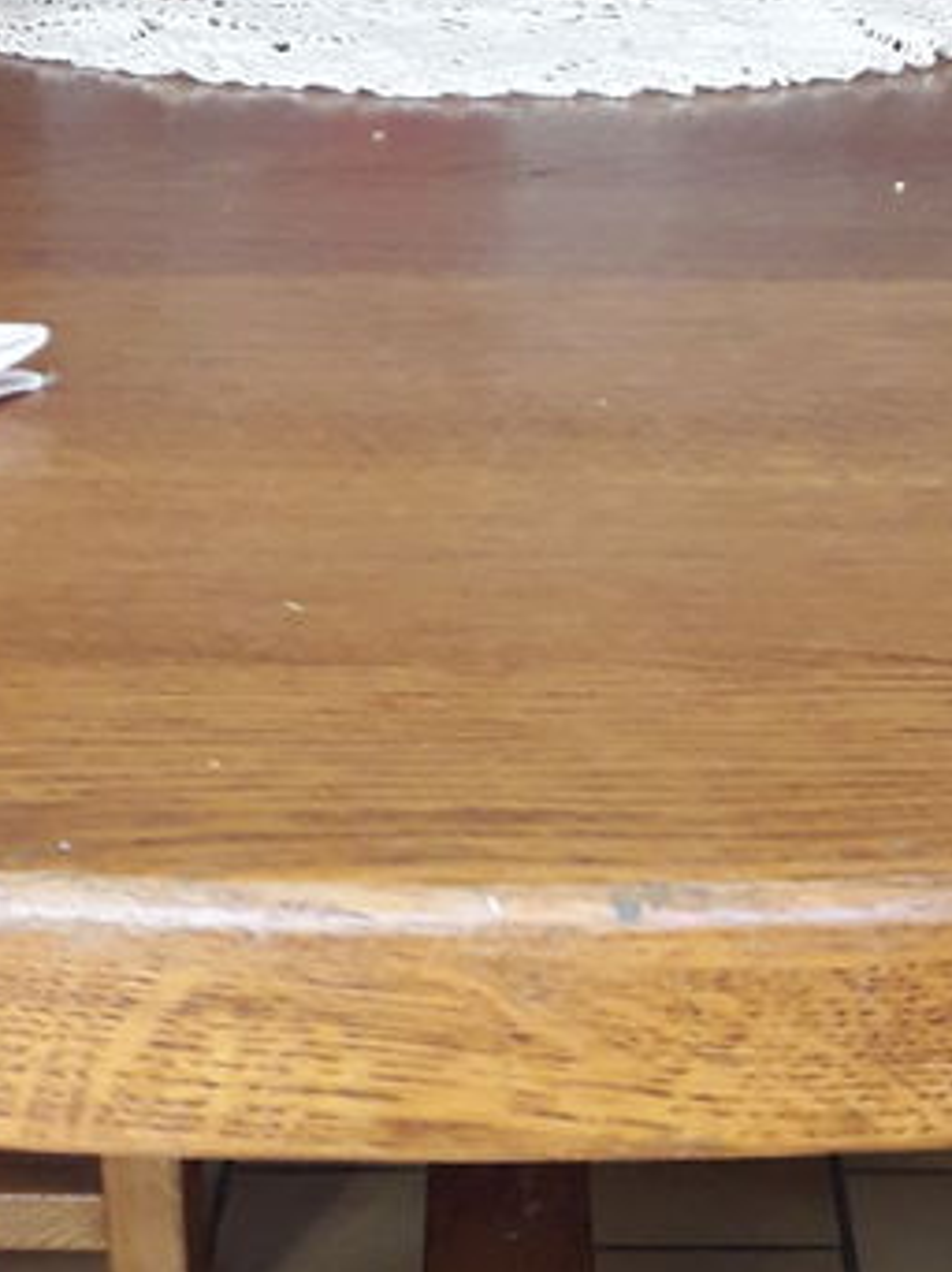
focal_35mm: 79
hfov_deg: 18.6
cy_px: 1209
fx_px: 2900
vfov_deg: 23.9
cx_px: 632
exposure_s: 1/50
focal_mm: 3.6
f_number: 1.9
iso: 200
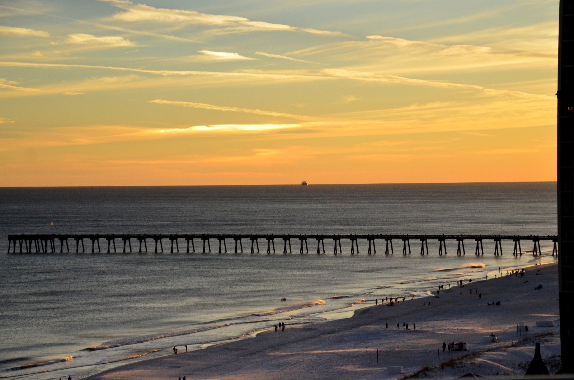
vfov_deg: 12.1
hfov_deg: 18.2
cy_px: 190
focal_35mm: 112
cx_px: 287
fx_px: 1790
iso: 1600
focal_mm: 75
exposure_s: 1/6400
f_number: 5
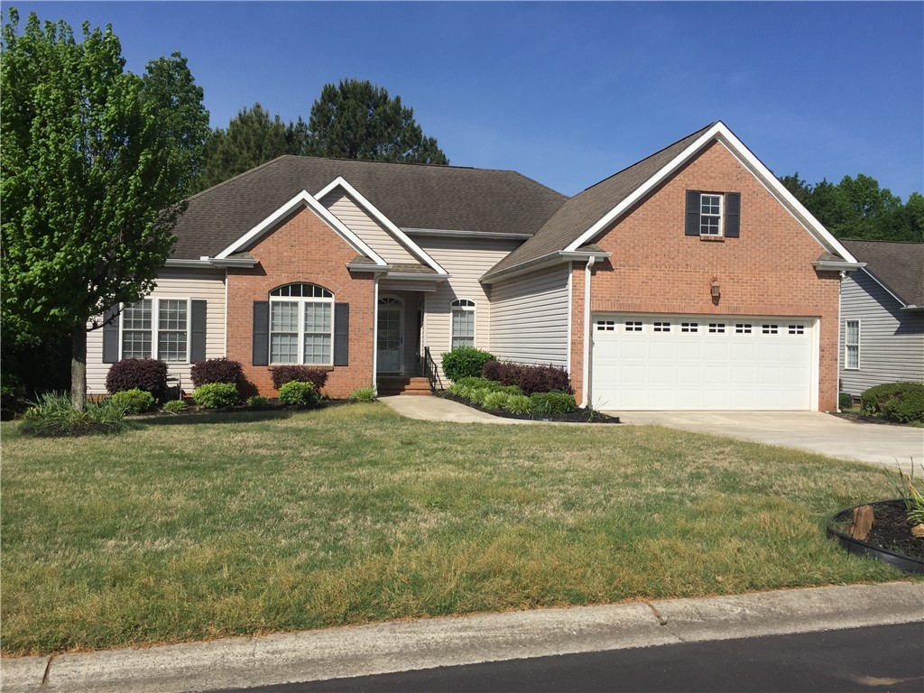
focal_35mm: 29
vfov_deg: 48.2
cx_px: 462
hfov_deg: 61.7
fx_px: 774
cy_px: 346
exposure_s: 1/3597
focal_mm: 4.15
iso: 32
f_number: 2.2
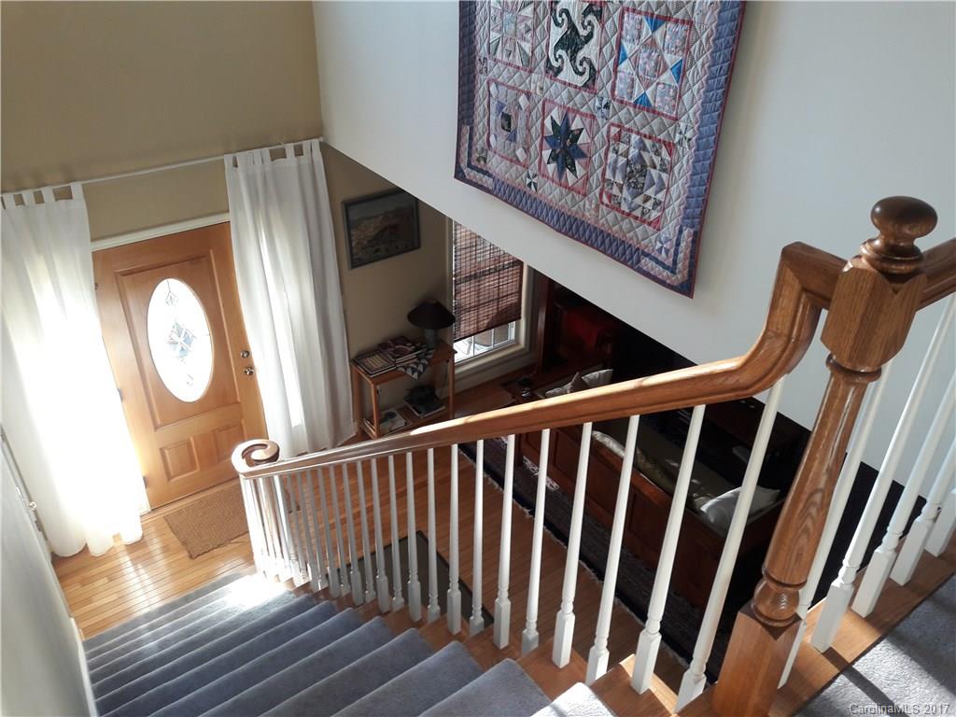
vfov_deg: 49.7
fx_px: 773
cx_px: 478
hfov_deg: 63.4
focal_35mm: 28
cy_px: 358
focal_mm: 3.7
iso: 50
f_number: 1.9
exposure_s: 1/40
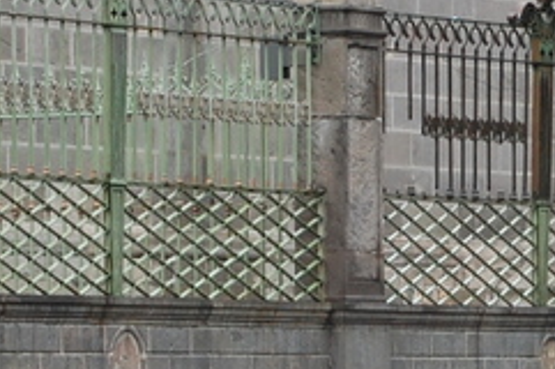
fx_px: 5406
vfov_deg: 3.9
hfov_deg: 5.9
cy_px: 206
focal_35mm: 351
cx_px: 629
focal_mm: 55
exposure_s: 1/125
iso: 400
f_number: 5.6
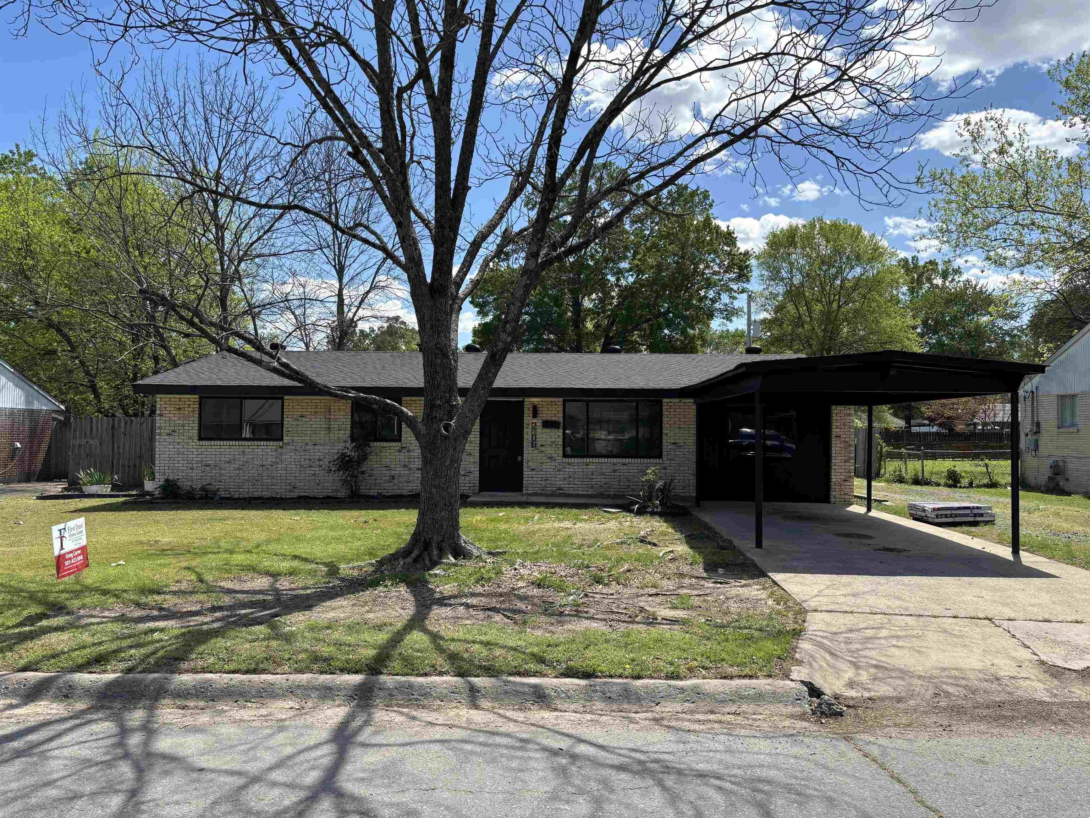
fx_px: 819
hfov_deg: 67.3
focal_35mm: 26
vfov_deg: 53.1
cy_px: 409
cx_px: 545
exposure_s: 1/1984
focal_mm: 5.96
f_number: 1.6
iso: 50
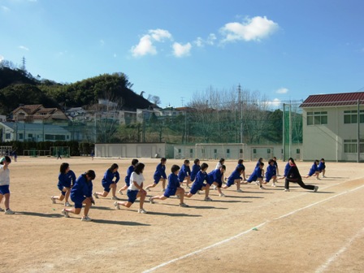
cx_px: 182
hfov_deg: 46.8
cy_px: 136
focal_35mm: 40
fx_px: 421
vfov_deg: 36.0
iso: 64
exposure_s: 1/1000
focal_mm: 7.1
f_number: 3.8
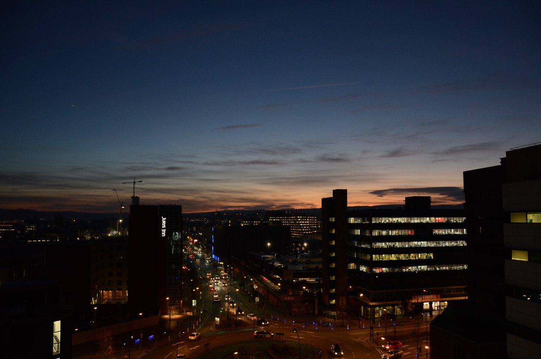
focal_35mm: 27
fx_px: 405
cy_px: 180
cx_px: 270
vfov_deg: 47.7
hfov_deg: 67.5
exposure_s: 1/30
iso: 1000
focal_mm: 18
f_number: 3.5
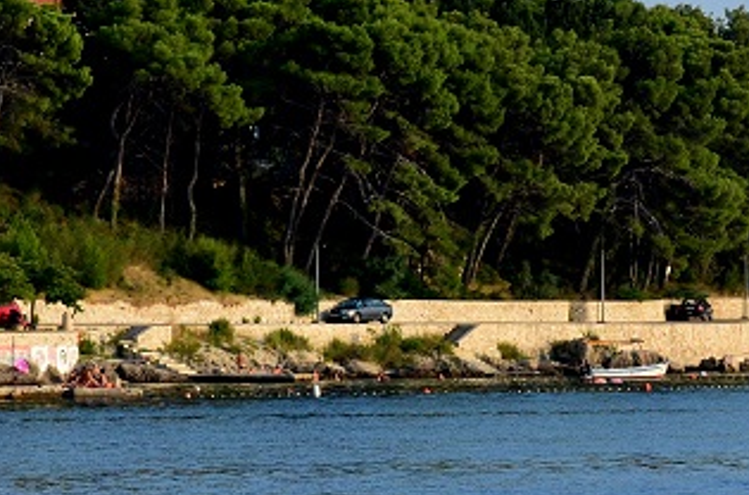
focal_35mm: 333
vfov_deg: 4.1
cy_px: 365
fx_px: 6907
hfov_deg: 6.2
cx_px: 565
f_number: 5.6
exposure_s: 1/1600
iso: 400
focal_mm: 70
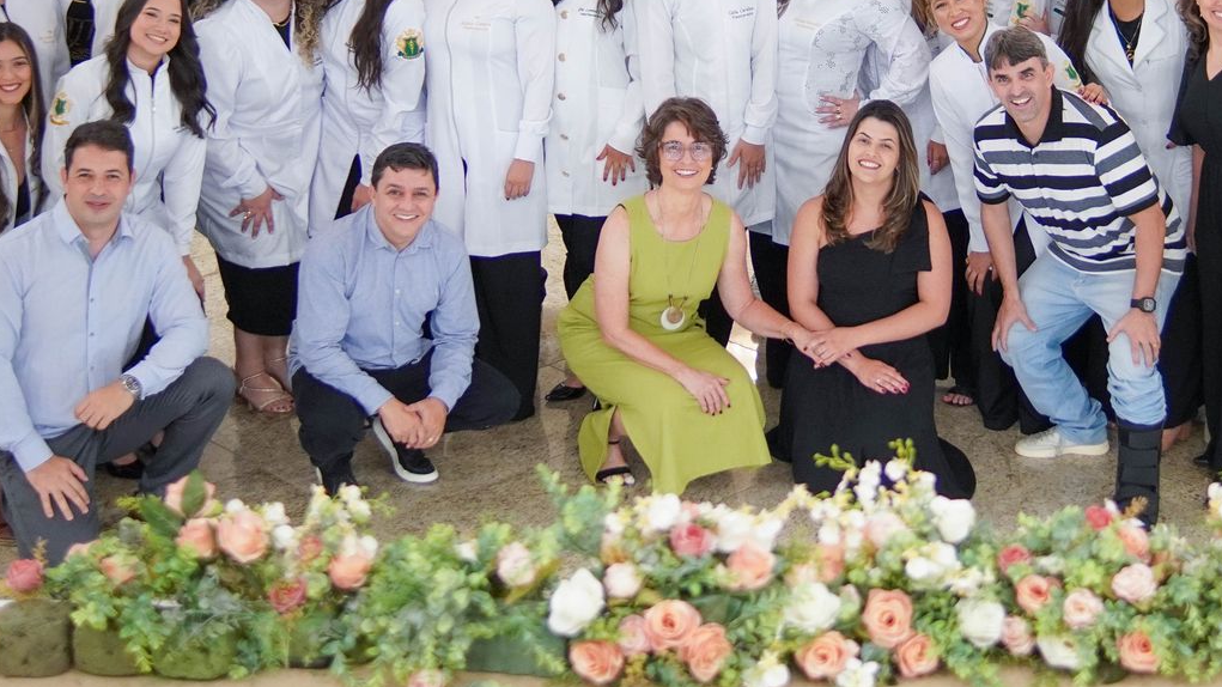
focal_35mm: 68
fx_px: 2203
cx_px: 835
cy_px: 4
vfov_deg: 17.3
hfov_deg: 30.7
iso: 800
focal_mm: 23
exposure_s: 1/160
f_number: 1.6
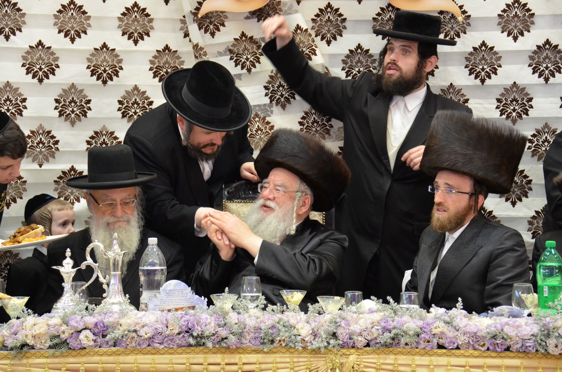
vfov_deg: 9.1
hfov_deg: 13.7
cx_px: 281
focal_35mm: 150
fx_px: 2337
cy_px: 186
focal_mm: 100
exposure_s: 1/80
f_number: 6.3
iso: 1600
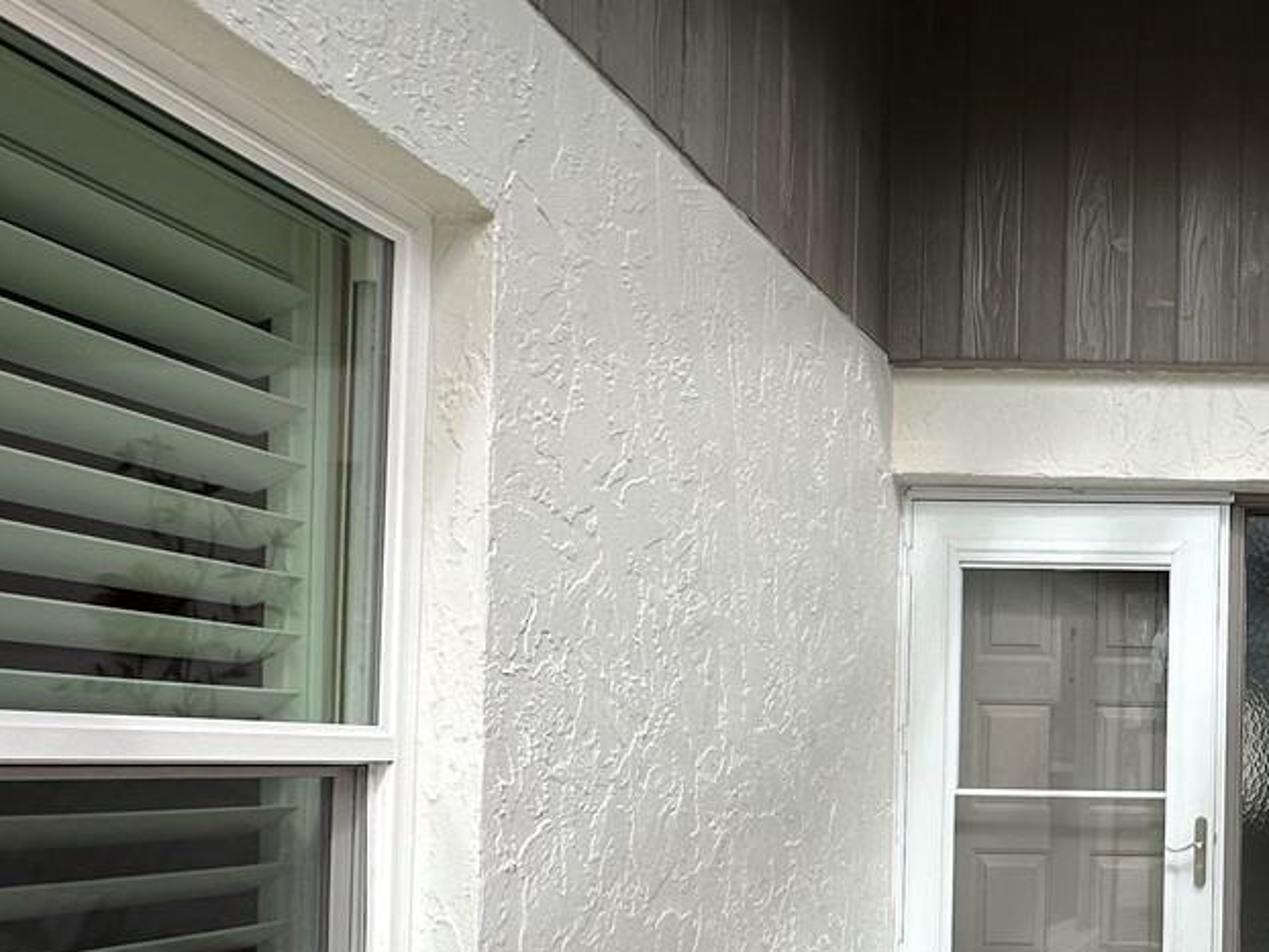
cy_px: 750
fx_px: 1320
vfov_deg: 38.3
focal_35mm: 36
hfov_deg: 43.2
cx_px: 1302
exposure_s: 1/543
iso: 40
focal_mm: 2.22
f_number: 2.2
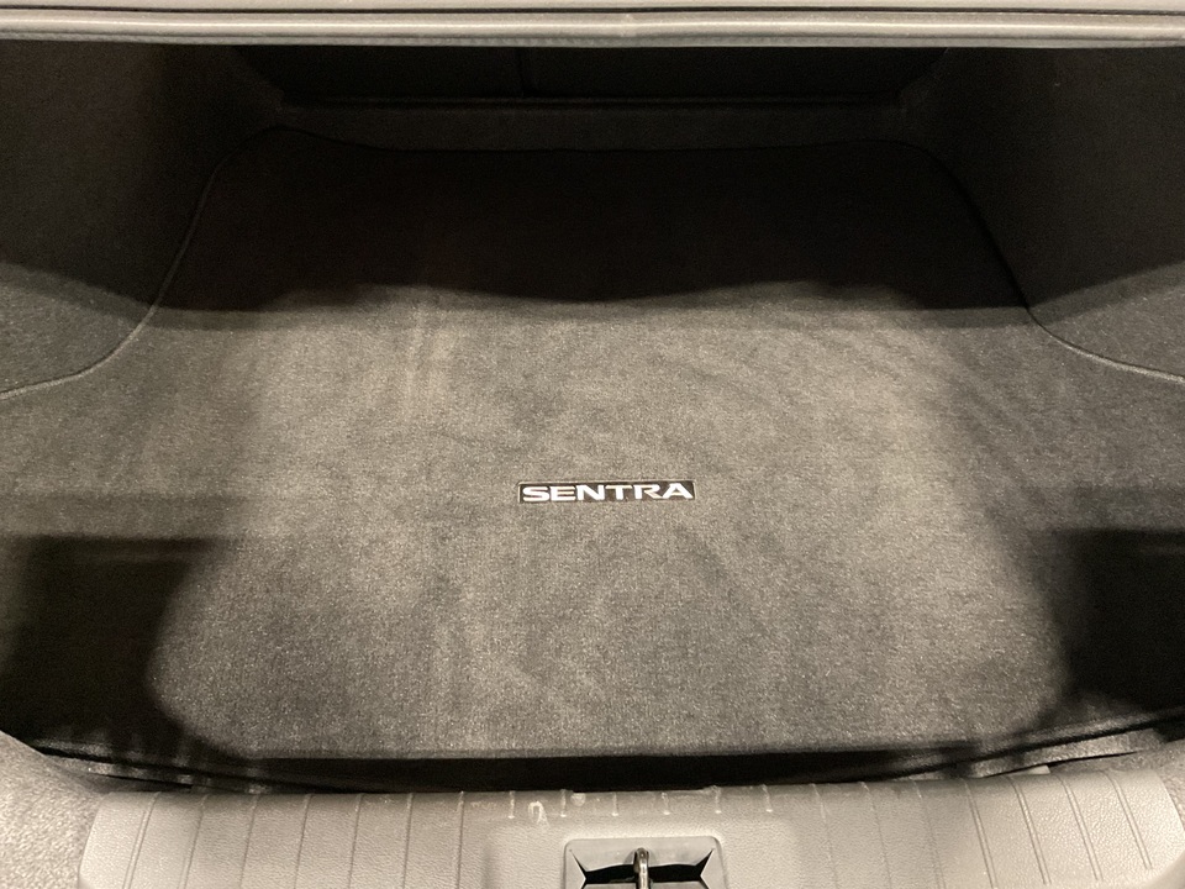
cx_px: 592
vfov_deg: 48.2
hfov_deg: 61.7
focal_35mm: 29
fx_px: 993
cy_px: 444
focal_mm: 3
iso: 500
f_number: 1.8
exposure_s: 1/25
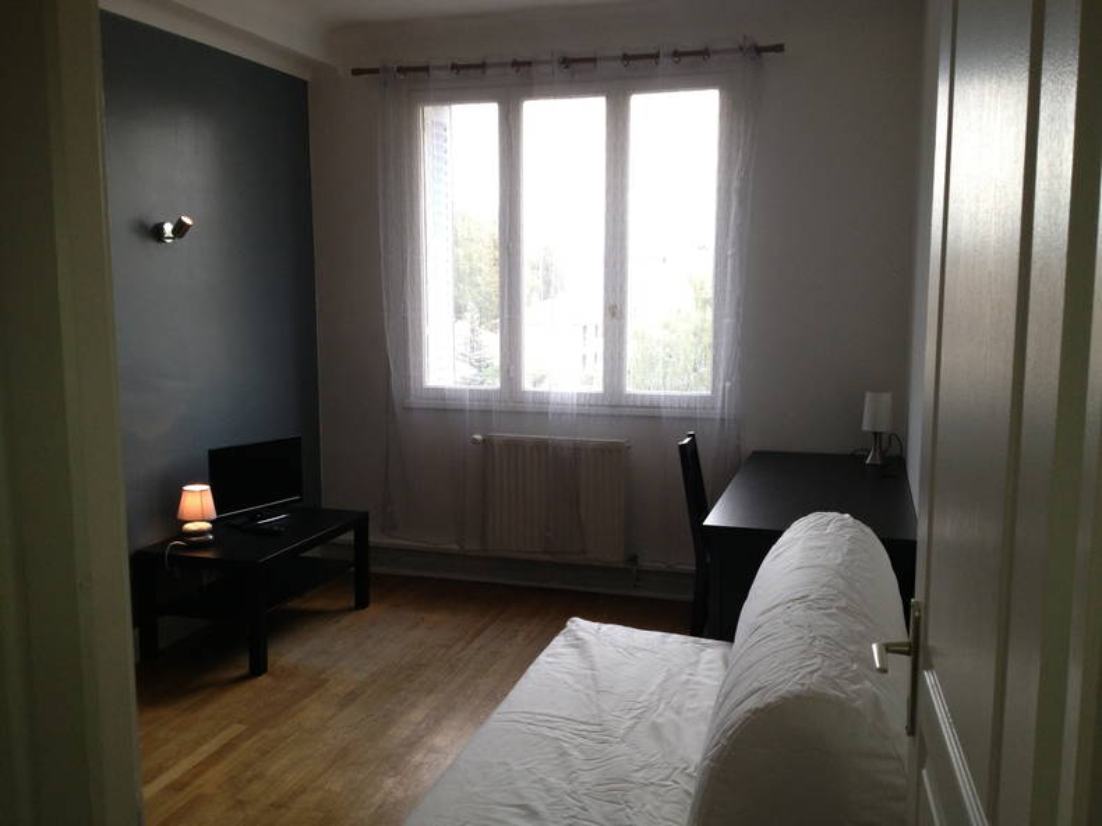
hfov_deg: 52.6
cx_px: 551
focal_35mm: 35
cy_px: 413
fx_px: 1114
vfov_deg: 40.7
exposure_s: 1/120
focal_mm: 4.28
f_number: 2.4
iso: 80
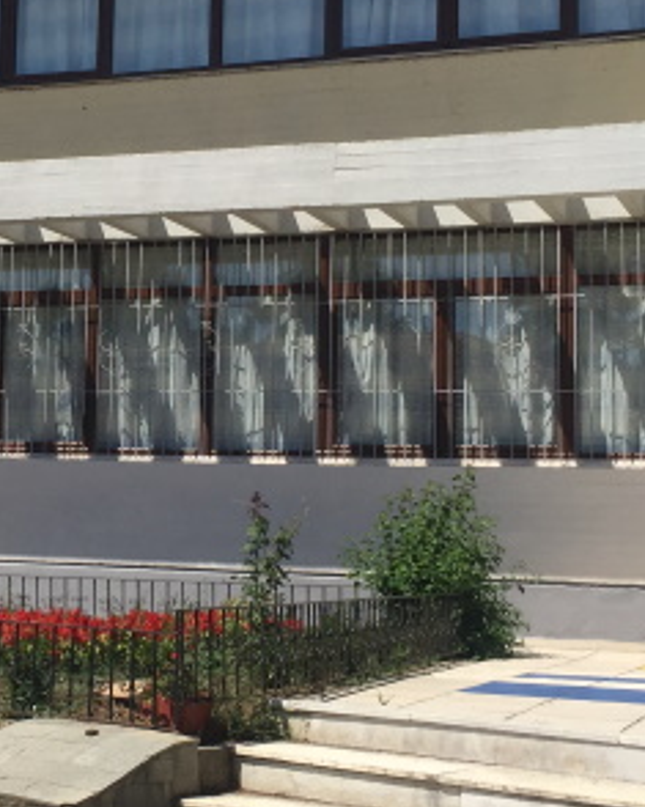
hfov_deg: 19.4
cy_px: 324
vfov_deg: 24.7
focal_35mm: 77
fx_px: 1838
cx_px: 36
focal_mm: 4.15
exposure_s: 1/3049
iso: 32
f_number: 2.2
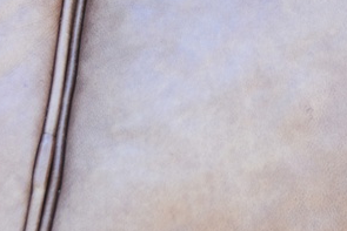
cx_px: 354
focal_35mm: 128
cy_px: 8
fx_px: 1234
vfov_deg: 10.6
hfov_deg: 15.7
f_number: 4.5
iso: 560
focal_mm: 28
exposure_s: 1/60
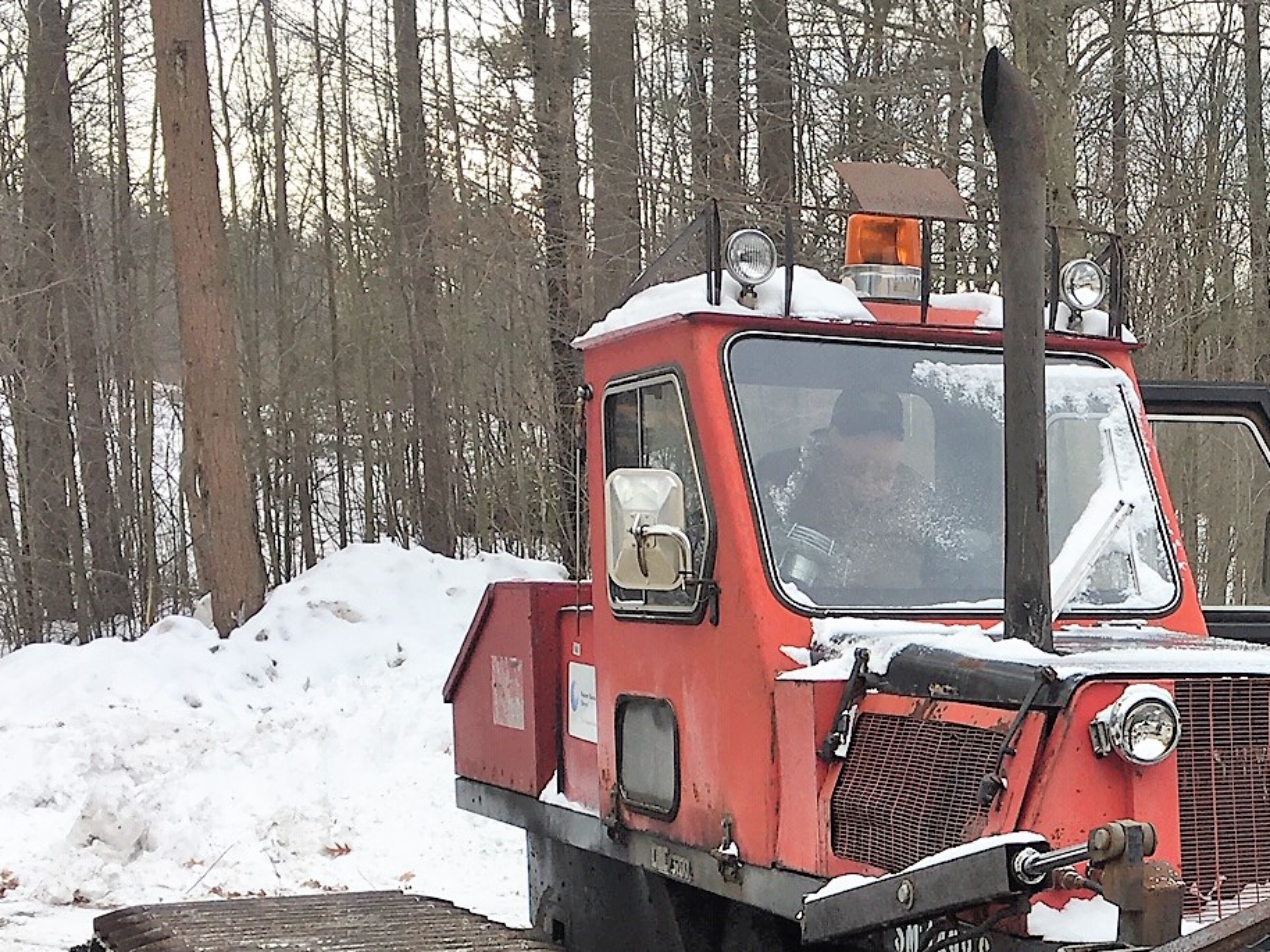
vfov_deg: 22.1
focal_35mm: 64
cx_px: 1206
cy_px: 937
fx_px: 2347
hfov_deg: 28.8
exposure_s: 1/538
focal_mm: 4.15
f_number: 2.2
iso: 25
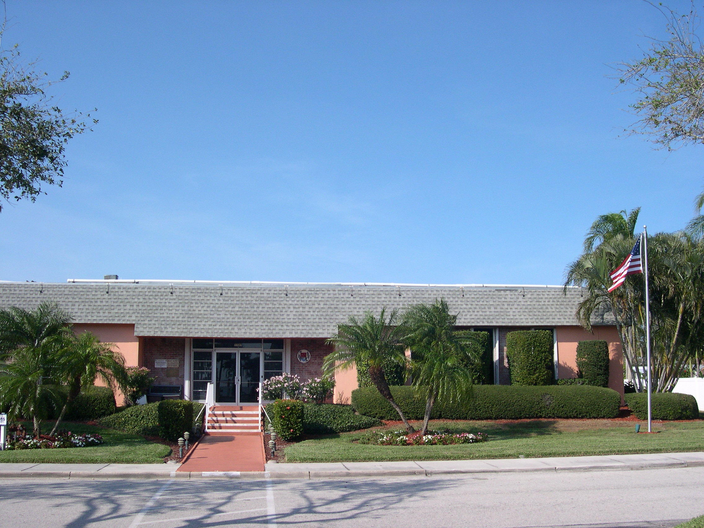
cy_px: 264
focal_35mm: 38
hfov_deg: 49.0
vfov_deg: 37.7
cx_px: 352
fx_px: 773
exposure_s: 1/249
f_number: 7.6
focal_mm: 8
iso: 100
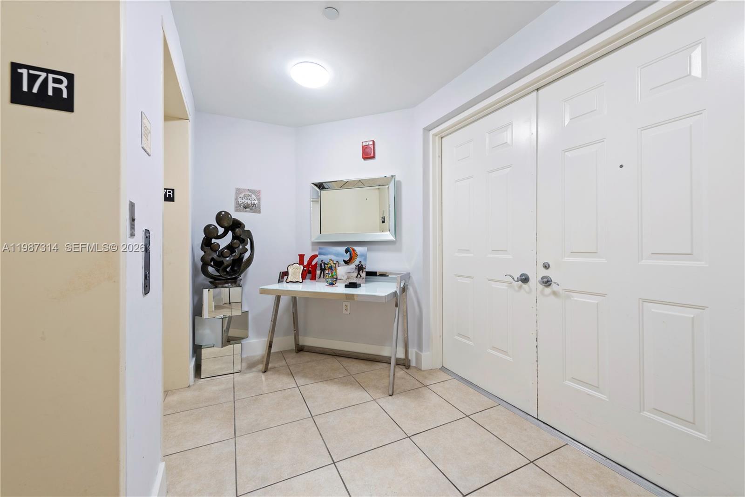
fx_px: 290
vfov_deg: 81.2
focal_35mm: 14
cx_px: 372
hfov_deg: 104.2
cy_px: 248
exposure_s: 1/3
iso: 320
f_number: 8
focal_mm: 14
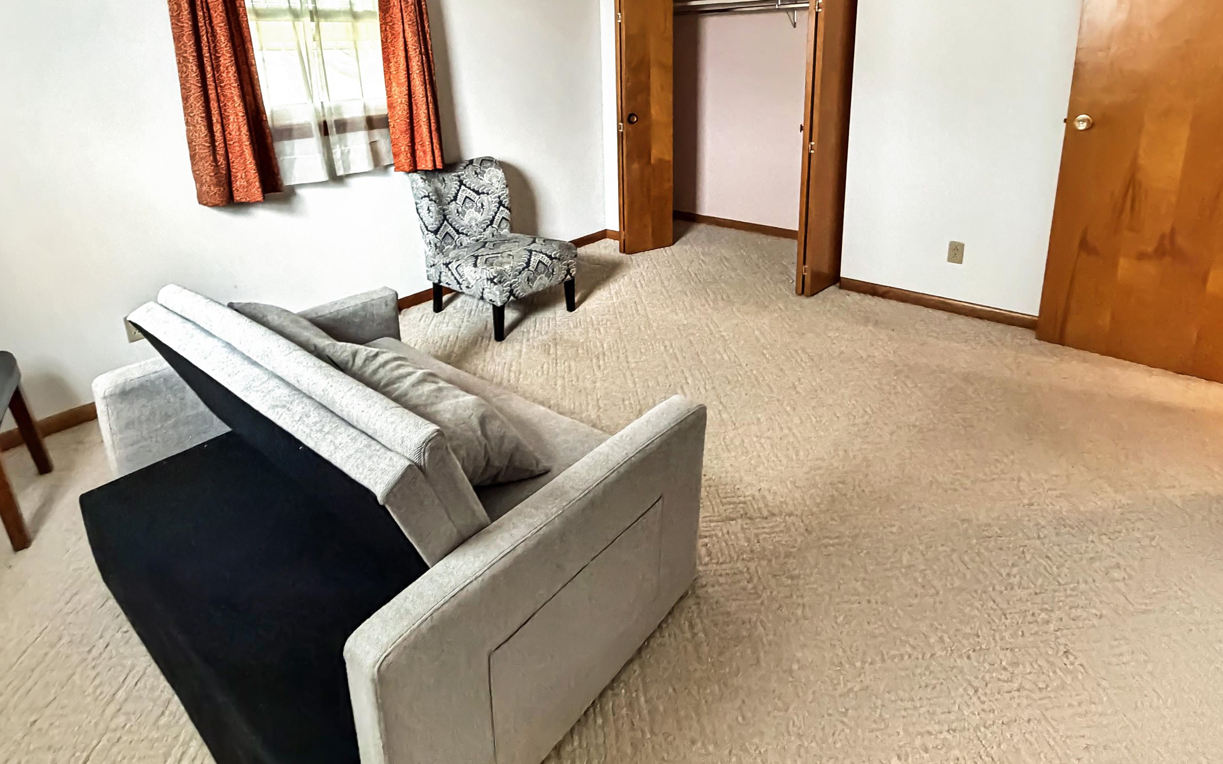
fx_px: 667
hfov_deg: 85.0
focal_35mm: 20
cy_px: 218
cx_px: 591
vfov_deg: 57.5
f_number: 2.2
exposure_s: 1/60
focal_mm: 2.22
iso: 1000
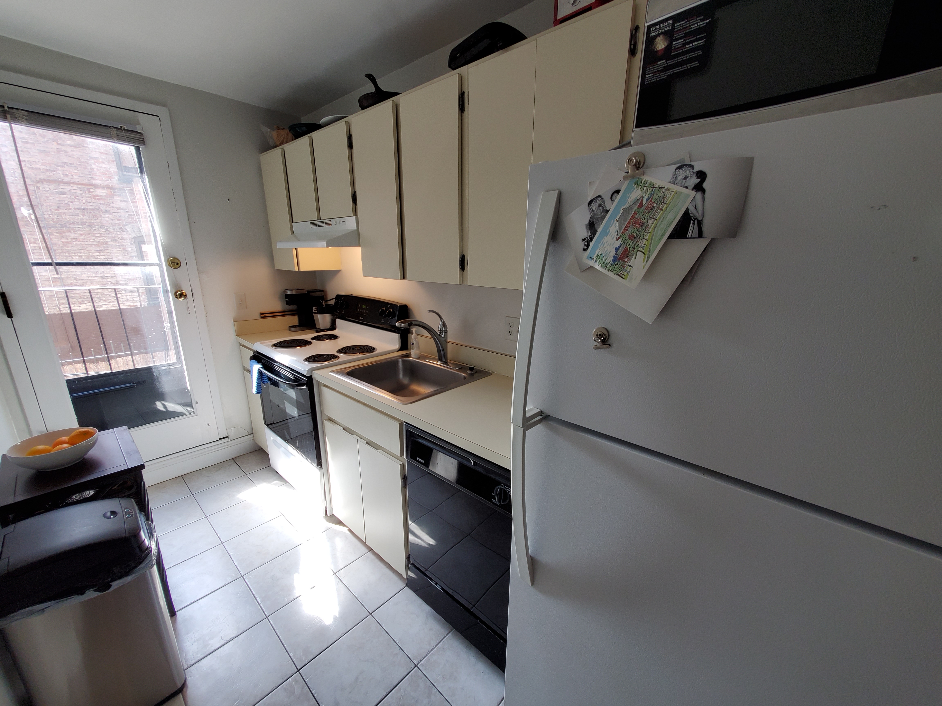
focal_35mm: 13
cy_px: 353
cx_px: 471
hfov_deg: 106.2
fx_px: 354
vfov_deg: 89.9
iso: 80
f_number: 2.2
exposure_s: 1/59
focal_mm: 1.8
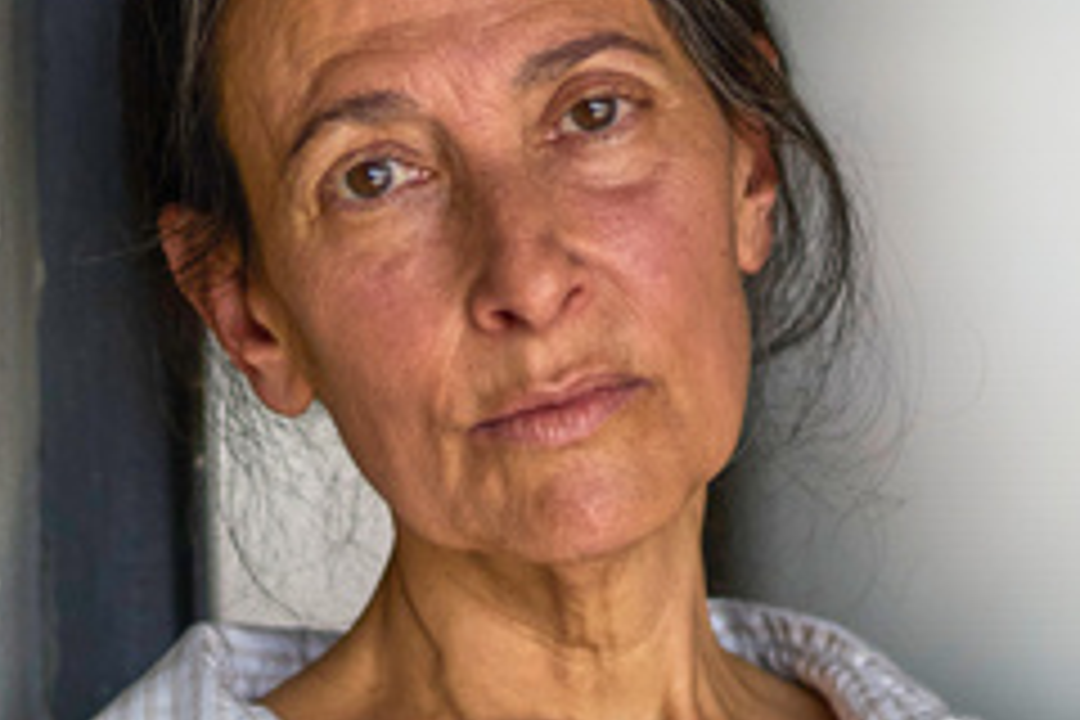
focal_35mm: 235
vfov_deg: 5.8
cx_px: 554
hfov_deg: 8.8
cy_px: 999
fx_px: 7049
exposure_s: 1/2500
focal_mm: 55
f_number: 2
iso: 640
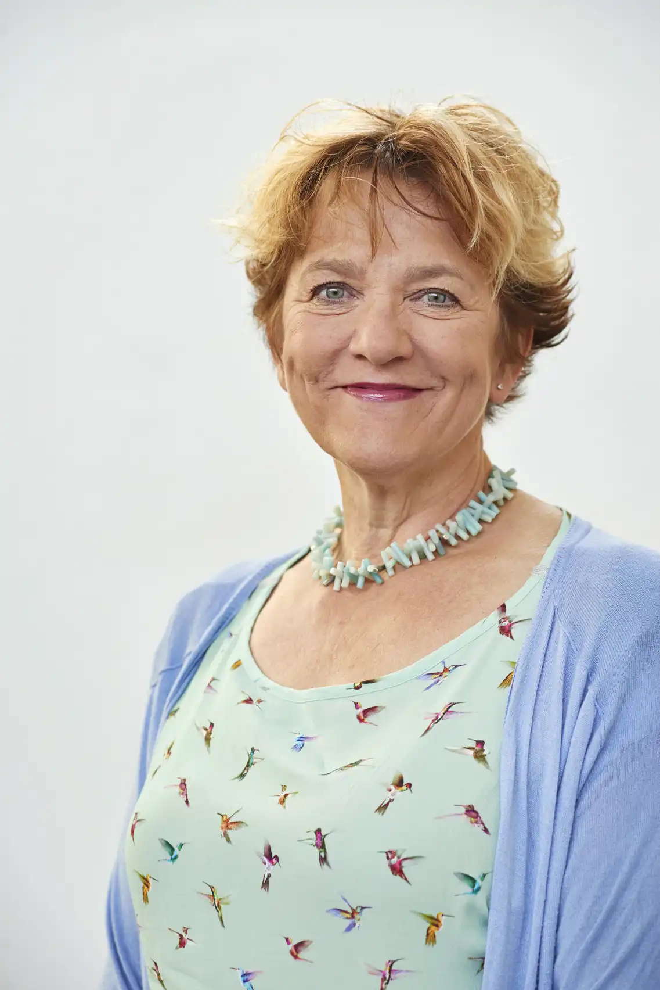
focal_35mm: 105
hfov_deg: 13.0
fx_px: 2886
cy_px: 495
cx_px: 330
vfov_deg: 19.5
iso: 500
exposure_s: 1/60
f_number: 5.6
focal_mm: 105
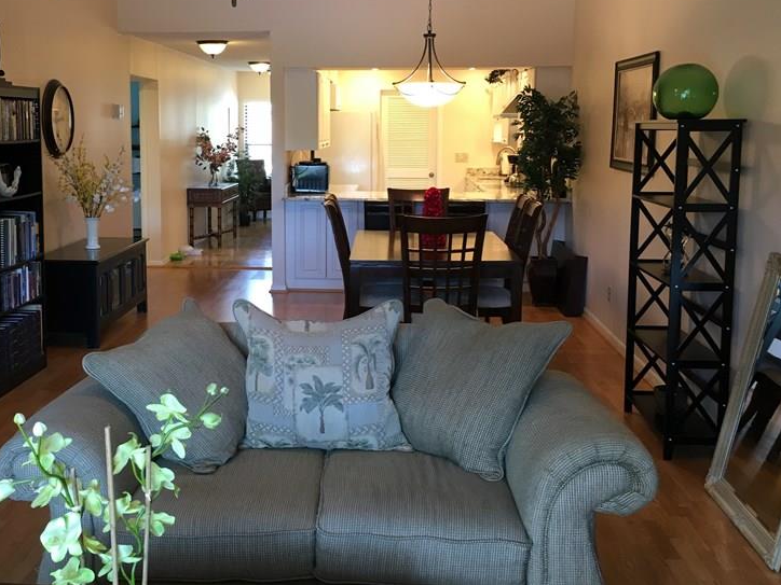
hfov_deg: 45.6
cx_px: 325
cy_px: 242
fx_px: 925
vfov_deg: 35.0
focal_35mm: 41
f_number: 2.2
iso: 80
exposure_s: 1/30
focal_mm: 4.15
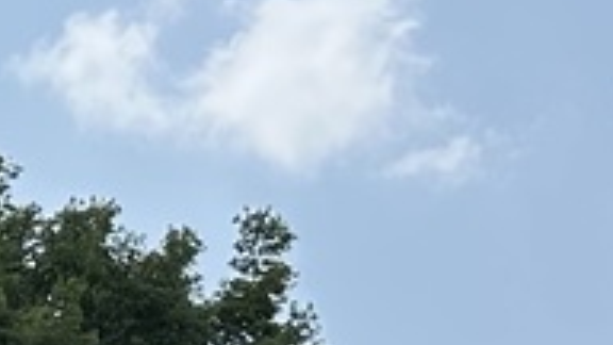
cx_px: -185
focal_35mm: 196
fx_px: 3186
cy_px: 1495
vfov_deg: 5.3
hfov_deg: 10.7
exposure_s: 1/5000
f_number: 1.78
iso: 80
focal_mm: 6.86
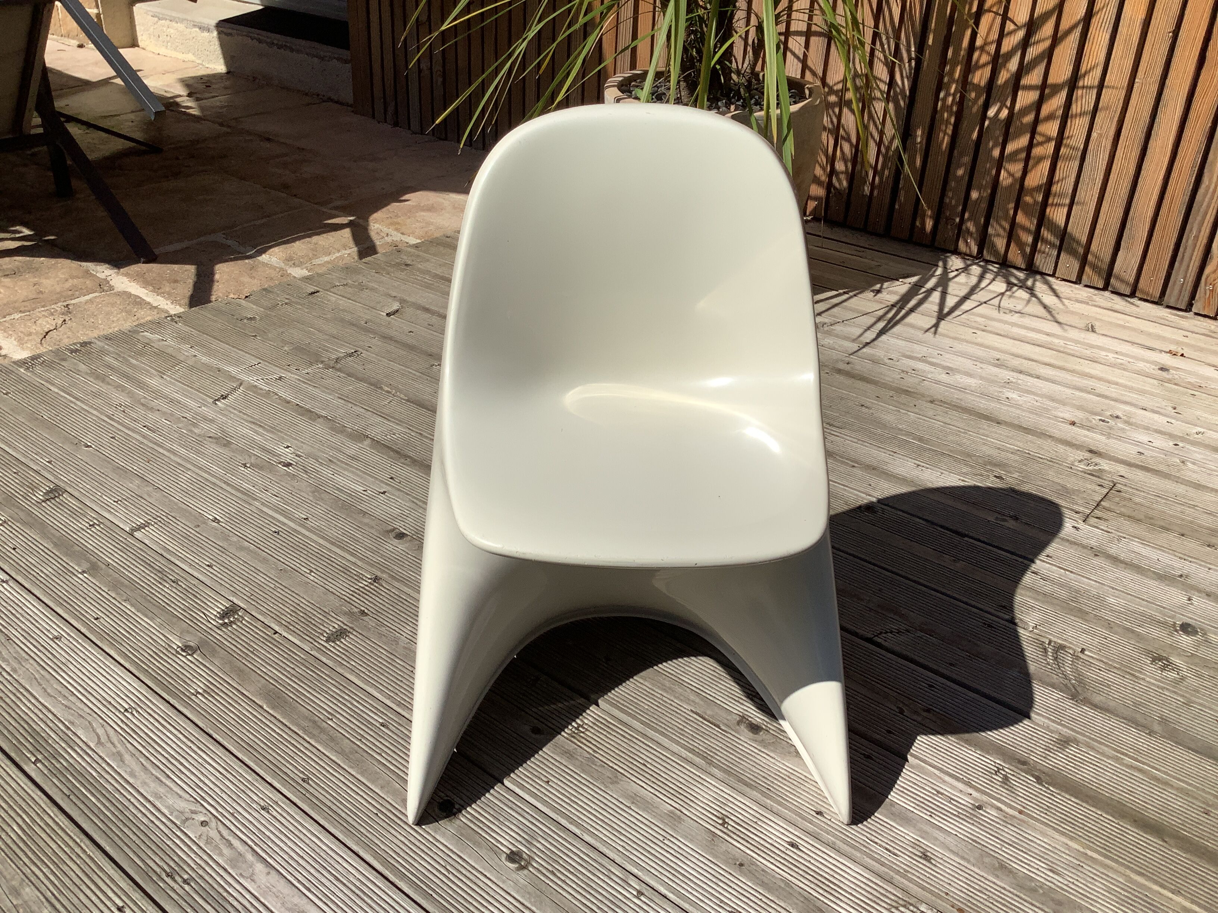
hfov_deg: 58.4
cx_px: 609
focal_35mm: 31
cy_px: 456
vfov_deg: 45.4
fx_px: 1091
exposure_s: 1/3021
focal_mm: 3.3
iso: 25
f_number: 2.4
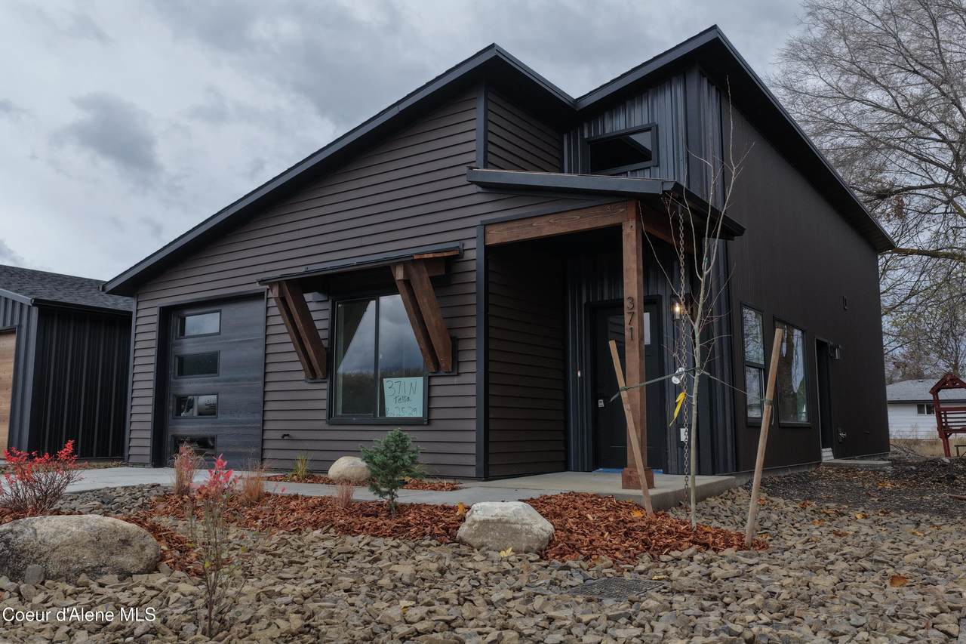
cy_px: 322
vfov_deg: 46.4
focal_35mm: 28
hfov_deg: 65.5
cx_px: 483
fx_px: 751
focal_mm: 14.45
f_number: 2.8
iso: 400
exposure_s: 1/320
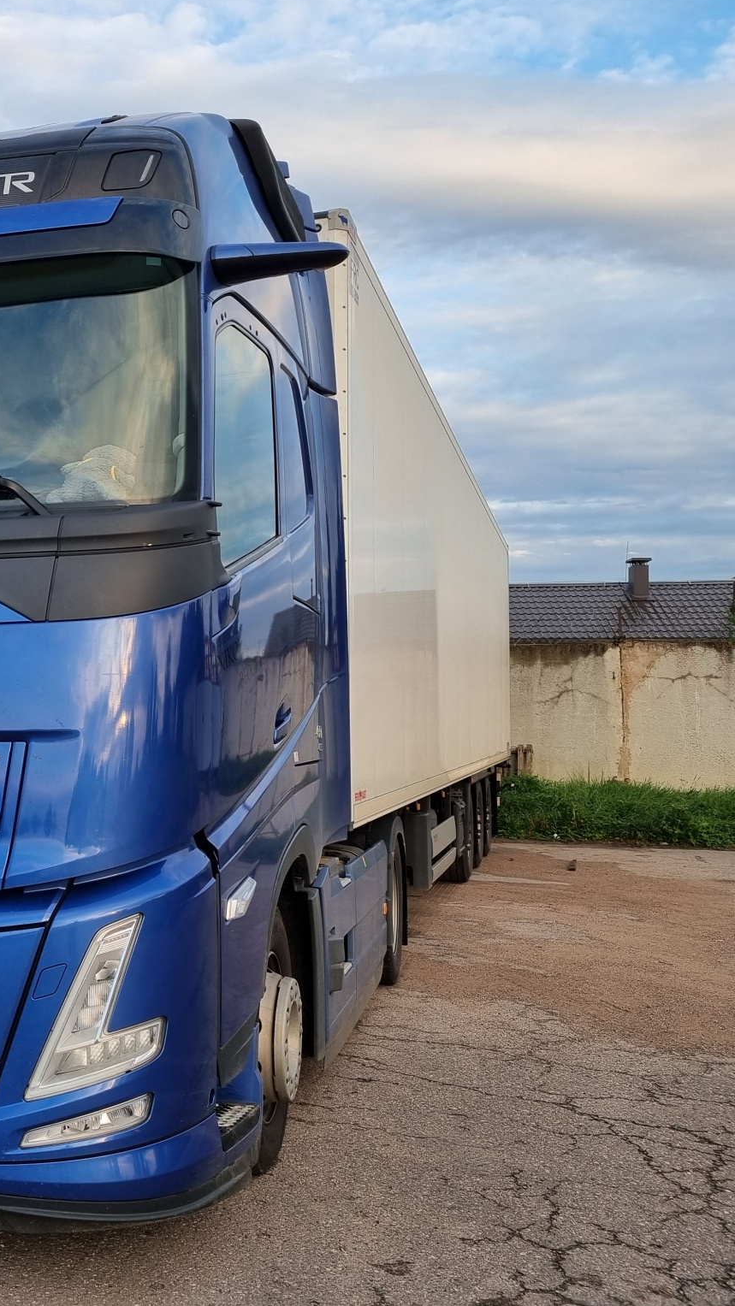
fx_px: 1317
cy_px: 651
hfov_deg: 28.7
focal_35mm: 38
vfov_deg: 52.8
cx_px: -45
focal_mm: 5.4
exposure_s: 1/407
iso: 50
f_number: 1.8
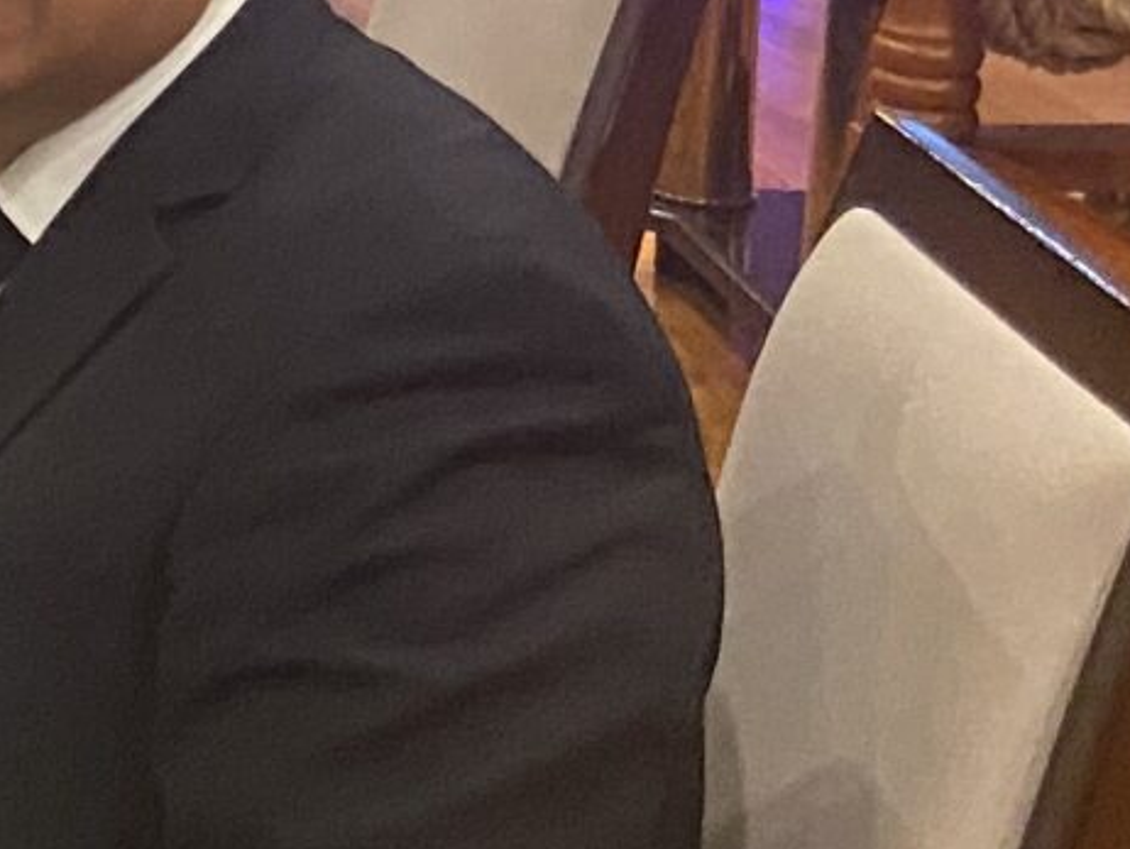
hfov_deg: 11.5
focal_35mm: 144
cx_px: -1509
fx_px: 4703
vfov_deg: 10.2
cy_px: -159
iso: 400
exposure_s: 1/40
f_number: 1.8
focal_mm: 4.25
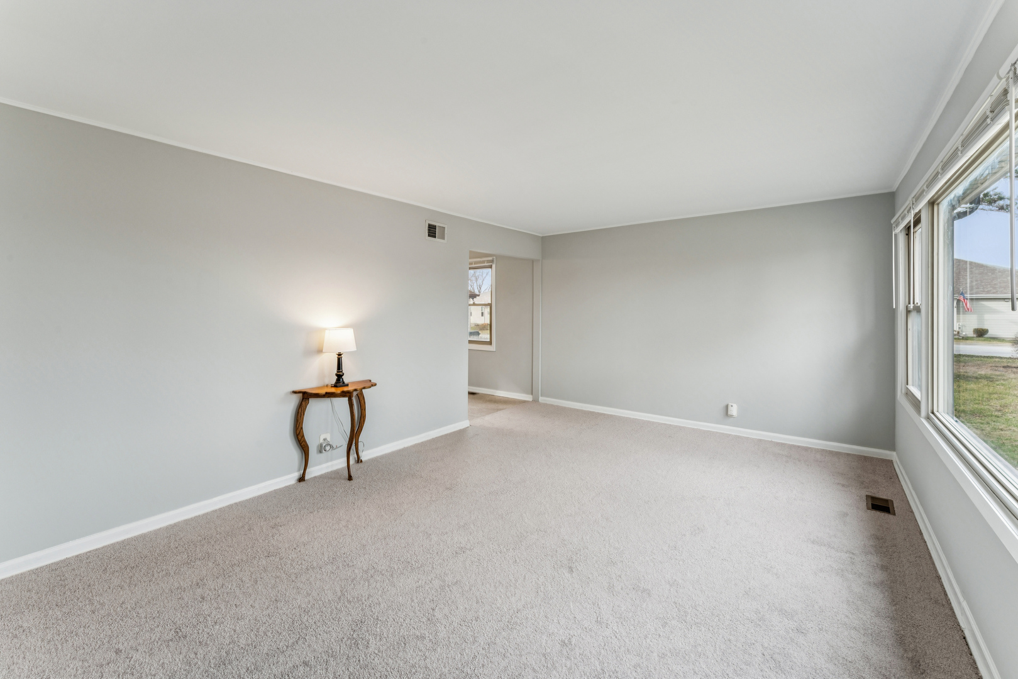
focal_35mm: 14
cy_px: 340
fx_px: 396
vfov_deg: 81.2
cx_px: 509
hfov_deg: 104.2
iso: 400
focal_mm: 14
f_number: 13
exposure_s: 1/6
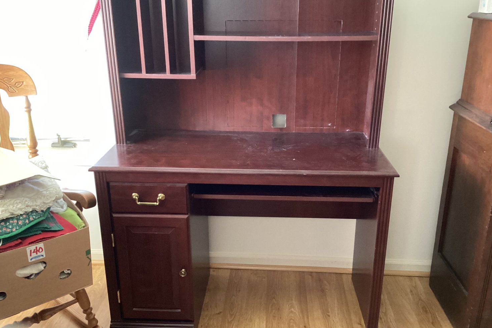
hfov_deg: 57.2
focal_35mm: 33
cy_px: 157
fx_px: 451
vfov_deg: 40.0
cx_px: 250
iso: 400
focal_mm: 3.3
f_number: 2.4
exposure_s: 1/40
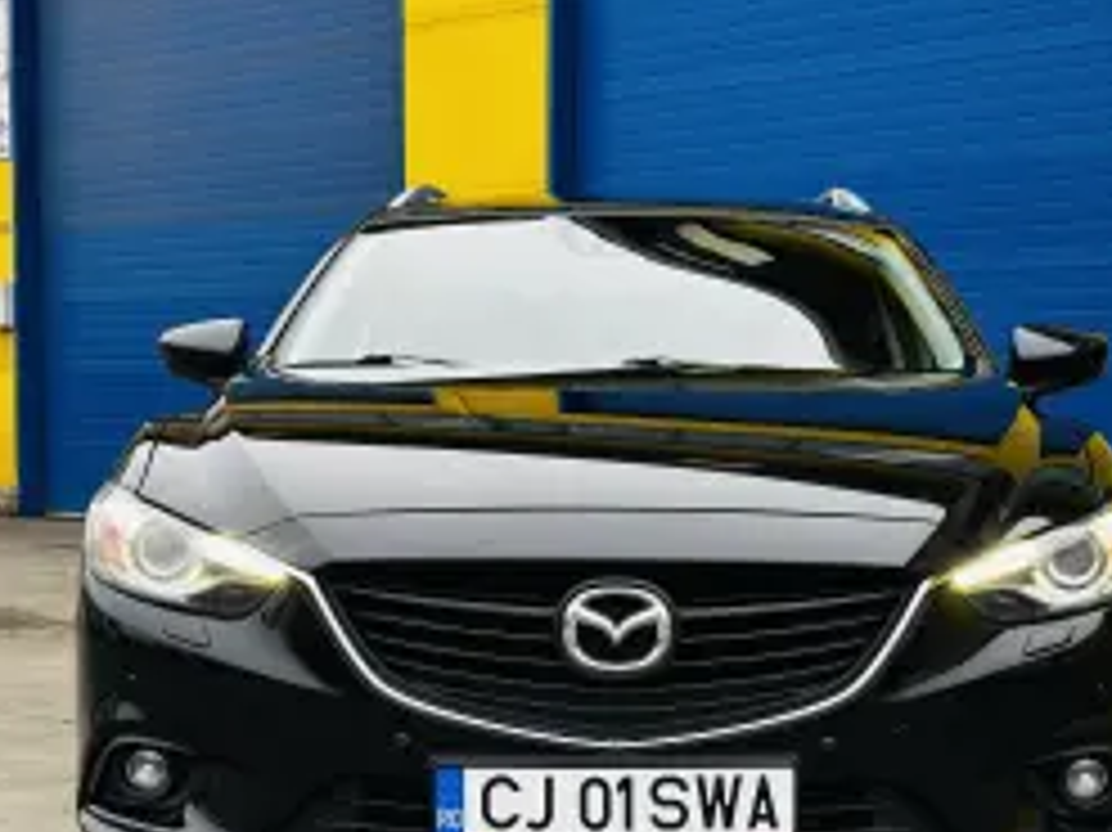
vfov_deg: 20.9
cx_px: 657
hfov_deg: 27.7
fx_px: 2248
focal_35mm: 70
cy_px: 553
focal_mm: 6.86
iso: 64
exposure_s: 1/395
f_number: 1.78
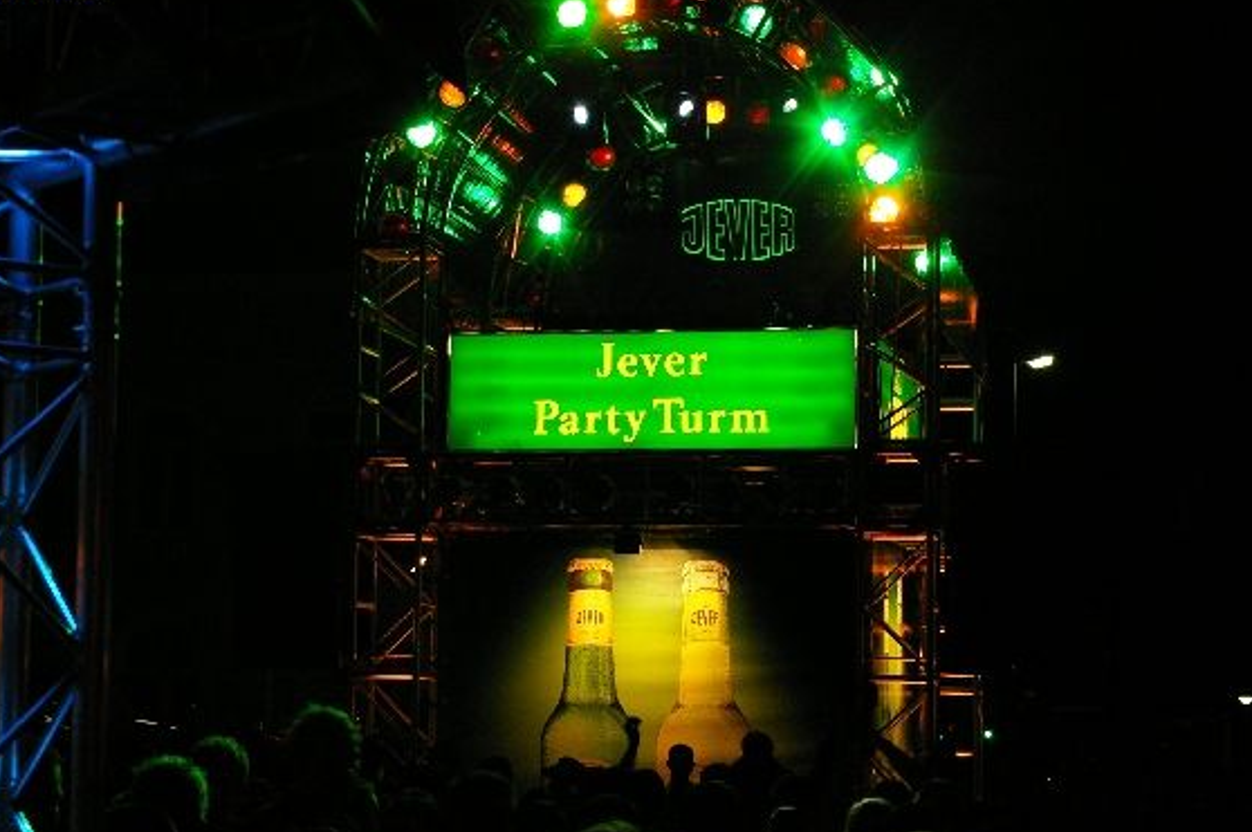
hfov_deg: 25.8
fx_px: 2731
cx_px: 590
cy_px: 404
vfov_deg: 17.3
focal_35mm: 79
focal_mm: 43
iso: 800
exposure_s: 1/45
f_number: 6.7
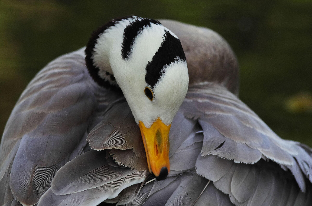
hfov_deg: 5.5
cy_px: 103
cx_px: 156
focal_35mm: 375
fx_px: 3244
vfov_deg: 3.7
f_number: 4.5
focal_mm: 250
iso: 1600
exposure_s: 1/4000
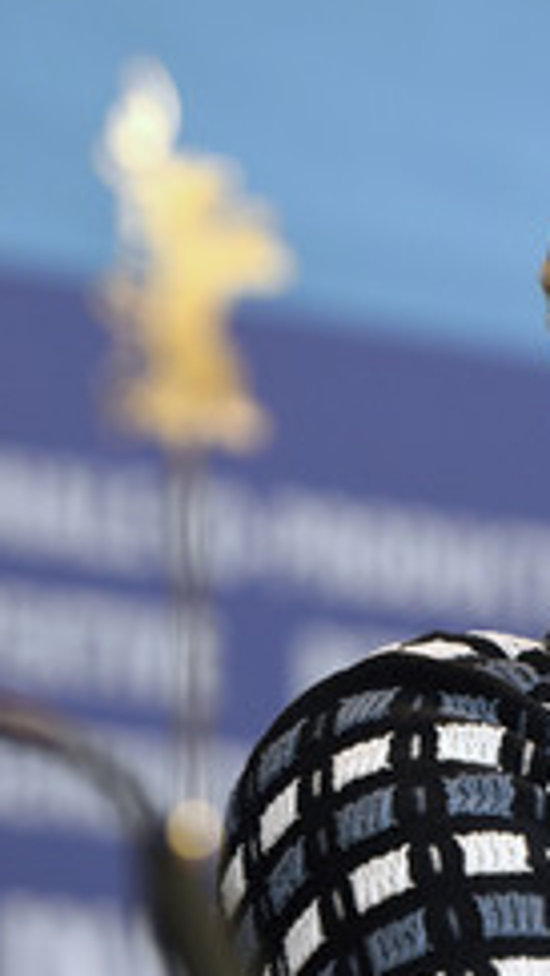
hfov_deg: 3.9
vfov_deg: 6.9
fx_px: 8049
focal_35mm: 311
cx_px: 825
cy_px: 498
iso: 1250
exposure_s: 1/320
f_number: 3.5
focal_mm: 160
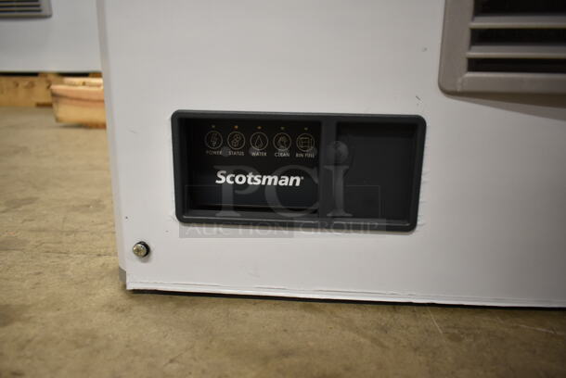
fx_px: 425
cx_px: 283
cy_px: 189
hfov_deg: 67.3
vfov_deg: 48.0
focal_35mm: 27
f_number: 3.5
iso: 1000
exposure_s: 1/30
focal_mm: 18
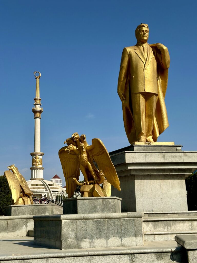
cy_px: 132
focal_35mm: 48
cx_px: 98
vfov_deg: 39.7
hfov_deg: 30.3
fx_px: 364
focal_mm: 6.86
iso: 64
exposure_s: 1/7634
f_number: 1.78
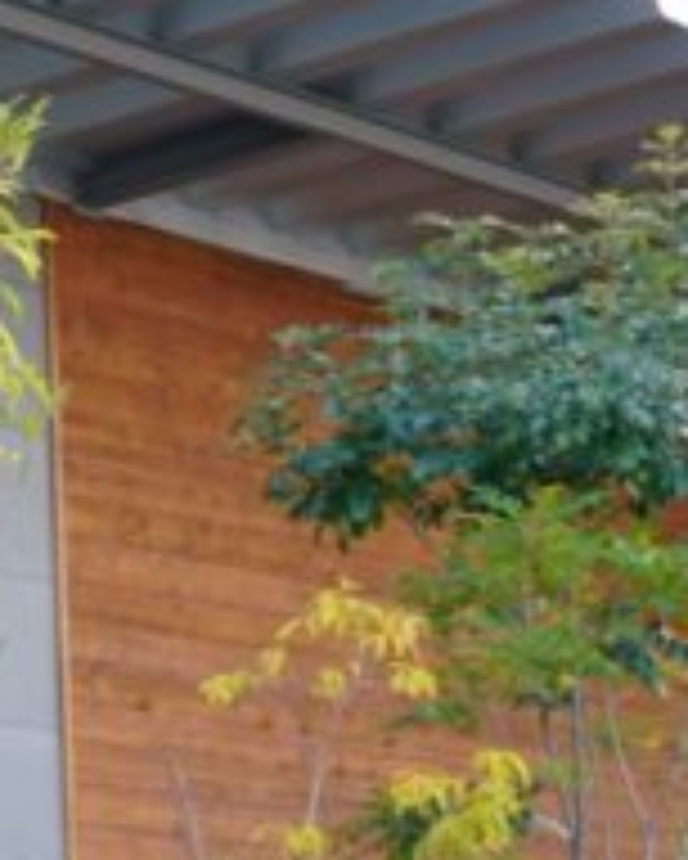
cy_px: 844
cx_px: -594
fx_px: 4476
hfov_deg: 8.4
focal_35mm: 176
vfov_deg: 10.9
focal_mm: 35
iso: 100
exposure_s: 1/160
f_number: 2.8
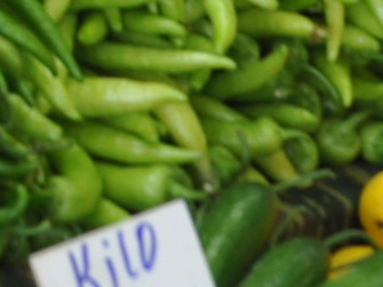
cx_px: -481
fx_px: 2753
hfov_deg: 7.5
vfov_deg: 5.5
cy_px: -622
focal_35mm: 249
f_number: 5.6
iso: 400
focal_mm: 24
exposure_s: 1/30
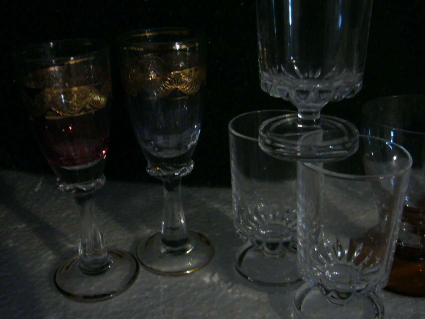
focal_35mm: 40
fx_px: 491
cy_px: 160
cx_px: 212
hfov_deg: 46.8
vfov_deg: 36.0
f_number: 2.8
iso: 200
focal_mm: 4.7
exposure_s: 1/4
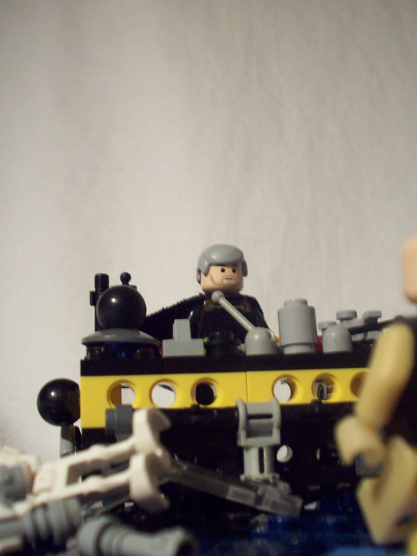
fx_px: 755
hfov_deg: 30.8
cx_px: 243
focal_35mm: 47
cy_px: 298
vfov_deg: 40.4
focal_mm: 6.2
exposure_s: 1/10.5
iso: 160
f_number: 2.8
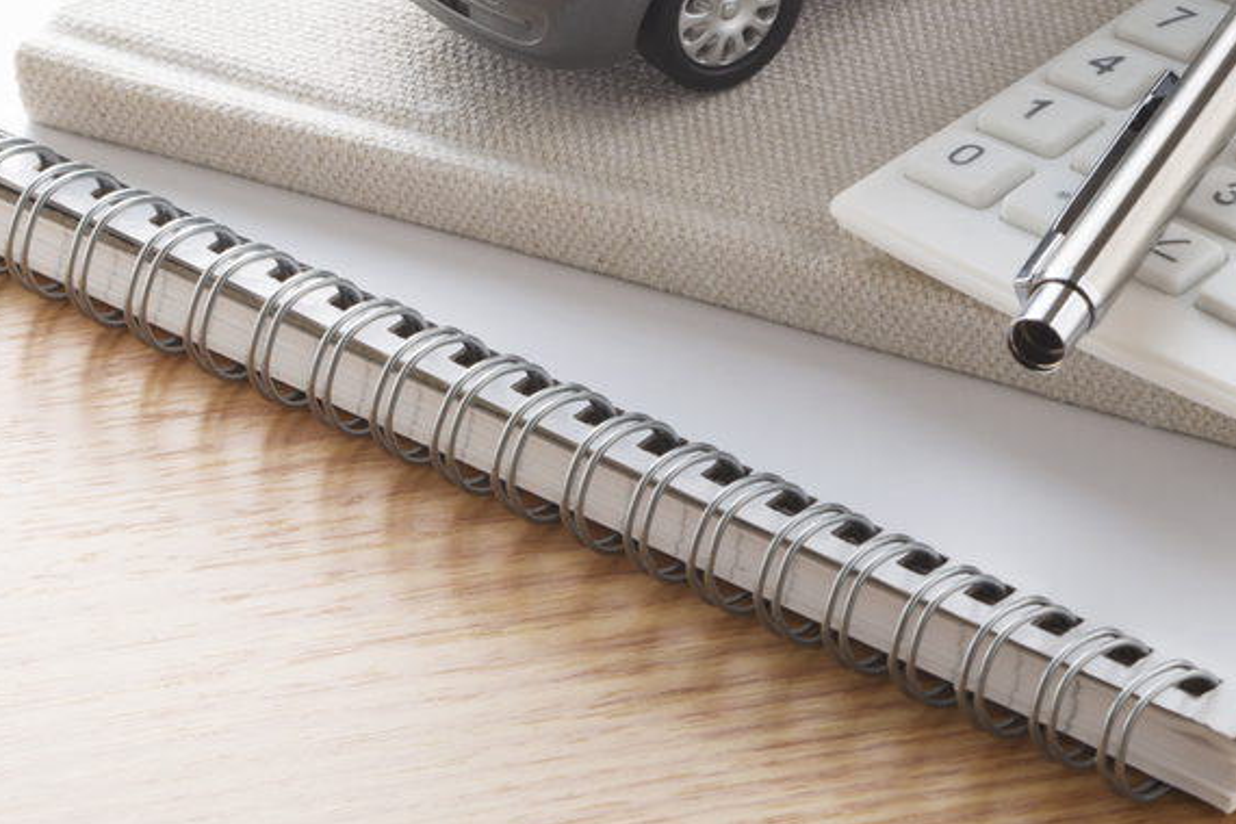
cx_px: 896
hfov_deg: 8.9
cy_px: 21
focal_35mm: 231
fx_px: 7930
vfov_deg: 5.9
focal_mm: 105
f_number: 22
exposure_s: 1/160
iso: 100
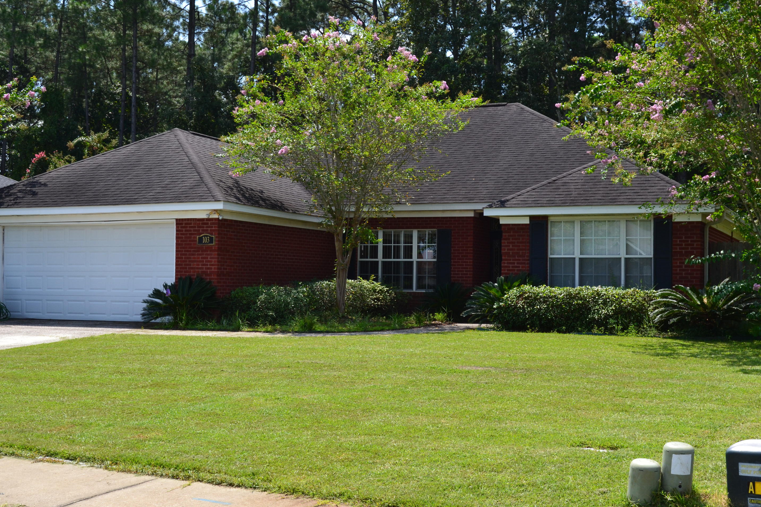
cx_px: 381
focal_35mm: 49
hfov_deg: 40.7
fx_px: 1026
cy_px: 246
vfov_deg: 27.8
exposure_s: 1/320
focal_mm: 31
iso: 400
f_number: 11
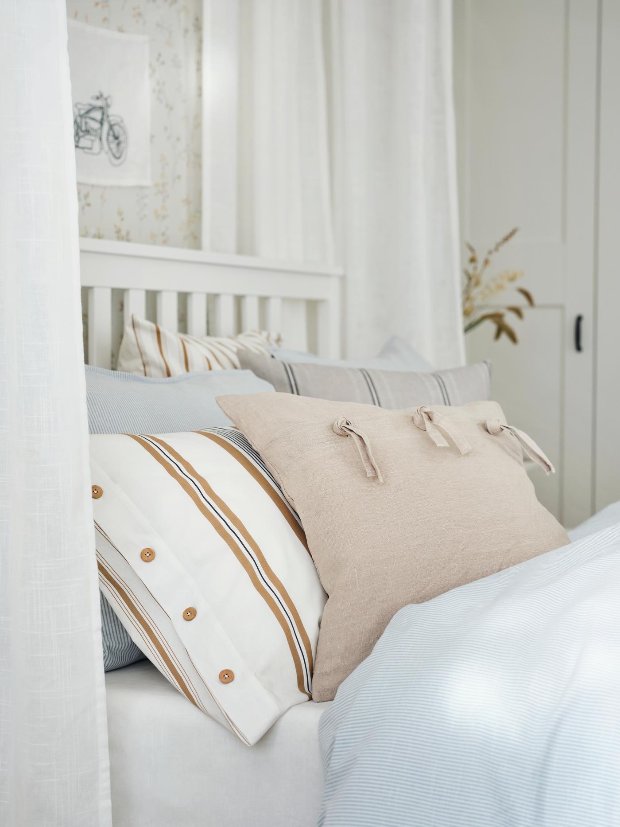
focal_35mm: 63
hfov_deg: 23.3
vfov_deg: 30.7
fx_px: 1504
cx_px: 310
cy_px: 414
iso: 800
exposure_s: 1/40
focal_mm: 80
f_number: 5.6
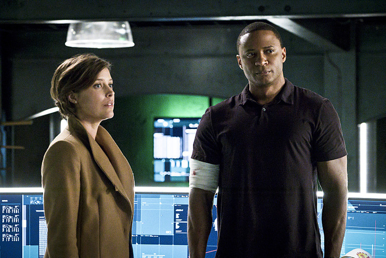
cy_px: 129
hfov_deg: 20.0
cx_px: 193
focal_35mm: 102
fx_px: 1094
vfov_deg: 13.4
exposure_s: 1/100
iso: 20000
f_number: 5
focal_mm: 102
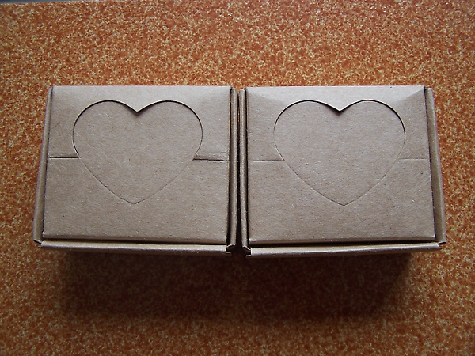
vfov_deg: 37.7
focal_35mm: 38
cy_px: 178
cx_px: 238
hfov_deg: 49.0
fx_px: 521
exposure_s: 1/350
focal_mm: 6.3
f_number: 2.8
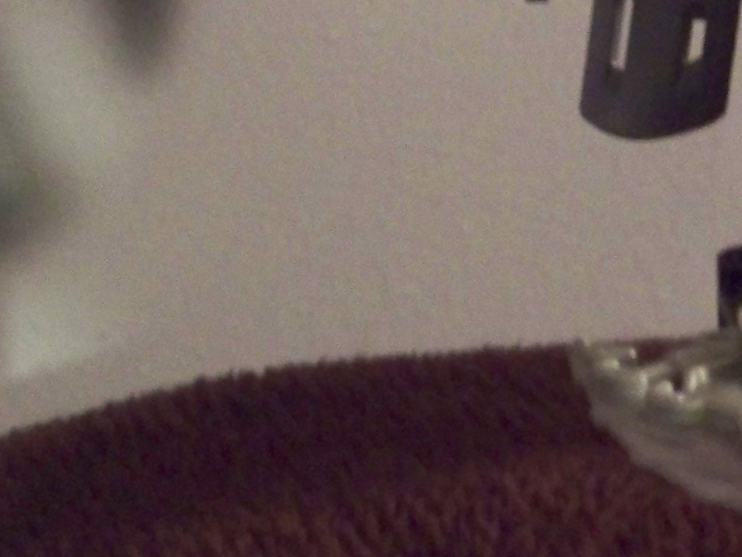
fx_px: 7031
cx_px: 540
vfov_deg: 4.5
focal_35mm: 328
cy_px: -314
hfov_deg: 6.0
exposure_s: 1/3.2
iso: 400
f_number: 3.4
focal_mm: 16.86
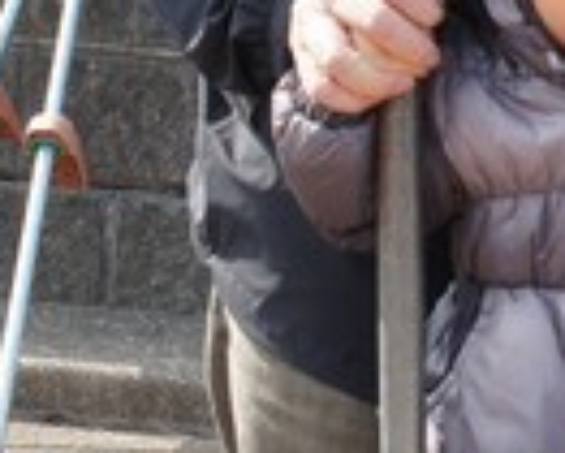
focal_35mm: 129
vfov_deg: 12.0
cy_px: 140
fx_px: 2159
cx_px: 582
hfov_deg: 14.6
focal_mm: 20
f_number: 8
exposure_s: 1/125
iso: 200
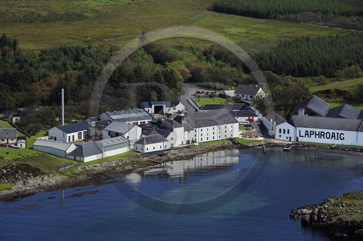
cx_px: 182
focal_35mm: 200
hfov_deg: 10.3
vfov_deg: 6.9
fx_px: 2015
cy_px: 120
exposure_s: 1/800
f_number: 11
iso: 400
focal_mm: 200
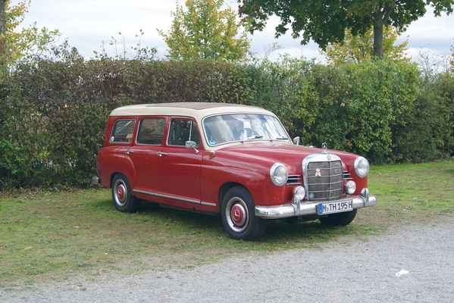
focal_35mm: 52
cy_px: 152
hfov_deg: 37.8
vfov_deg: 25.8
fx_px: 662
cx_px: 227
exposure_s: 1/60
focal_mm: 35
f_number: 8
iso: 100
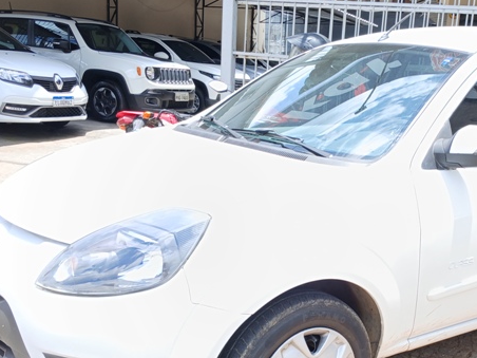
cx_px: 314
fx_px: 634
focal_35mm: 46
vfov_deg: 31.0
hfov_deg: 40.8
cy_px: 269
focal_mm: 3.98
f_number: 1.8
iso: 20
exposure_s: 1/140
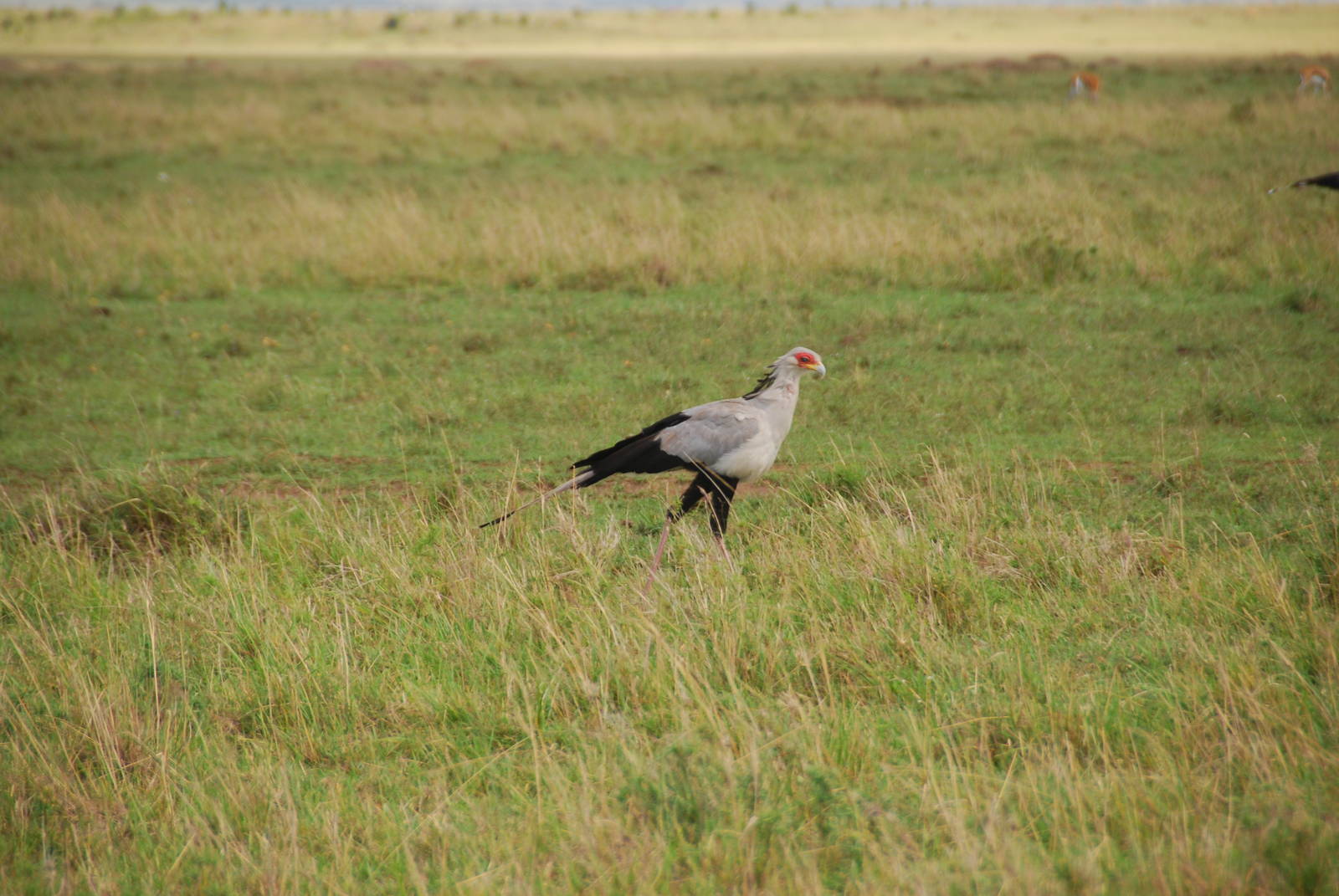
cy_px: 448
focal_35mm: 300
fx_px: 11171
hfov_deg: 6.9
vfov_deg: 4.6
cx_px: 670
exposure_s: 1/160
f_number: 5.6
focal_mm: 200
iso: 200
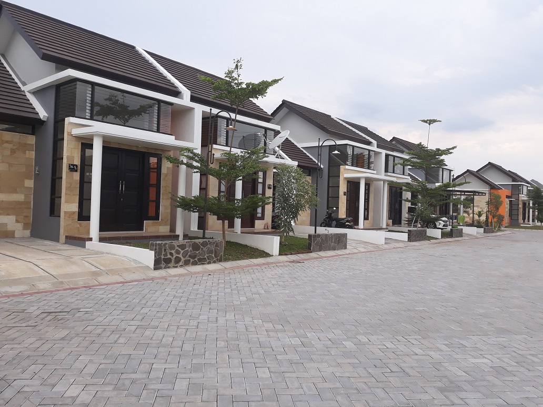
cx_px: 272
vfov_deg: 51.4
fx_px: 424
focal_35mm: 27
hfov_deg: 65.3
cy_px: 204
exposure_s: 1/665
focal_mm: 3.71
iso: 40
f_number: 1.7
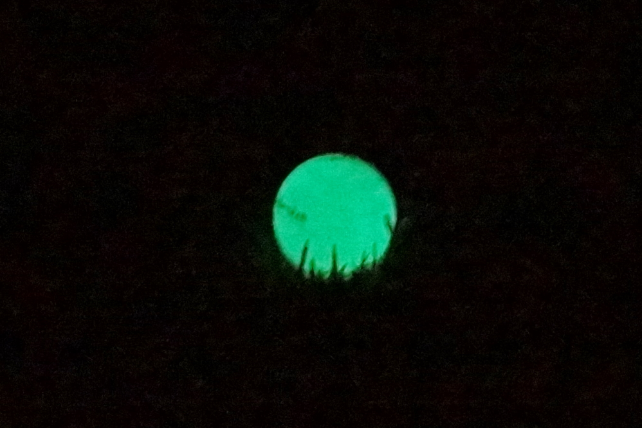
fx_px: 482
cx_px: 321
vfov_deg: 48.0
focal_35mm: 27
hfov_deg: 67.4
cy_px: 214
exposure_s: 1/5
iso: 12800
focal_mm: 18
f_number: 3.5
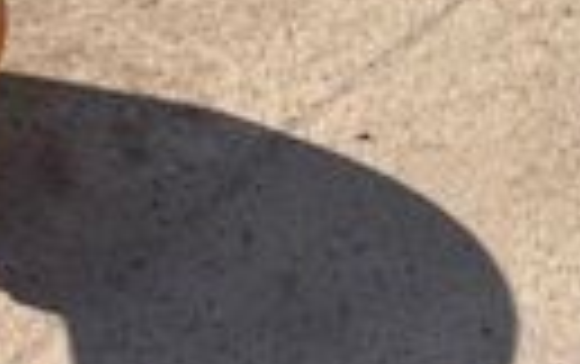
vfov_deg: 5.6
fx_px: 3735
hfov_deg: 8.6
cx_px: -441
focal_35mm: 236
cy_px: 81
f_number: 1.78
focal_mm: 6.76
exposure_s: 1/5208
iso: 64
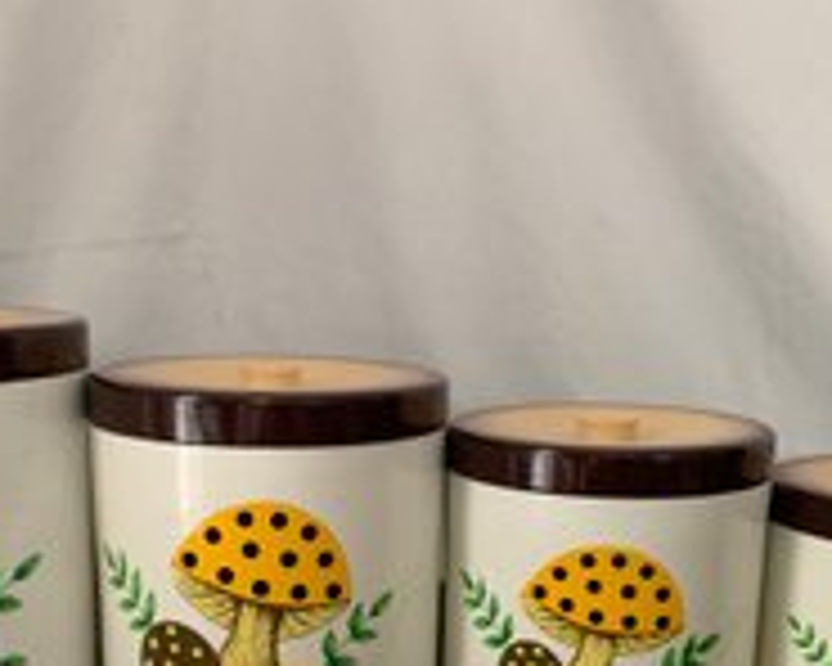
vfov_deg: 31.0
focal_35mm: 47
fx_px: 1157
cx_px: 362
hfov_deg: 39.5
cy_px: 565
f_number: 1.8
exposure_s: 1/40
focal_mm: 4.25
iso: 400
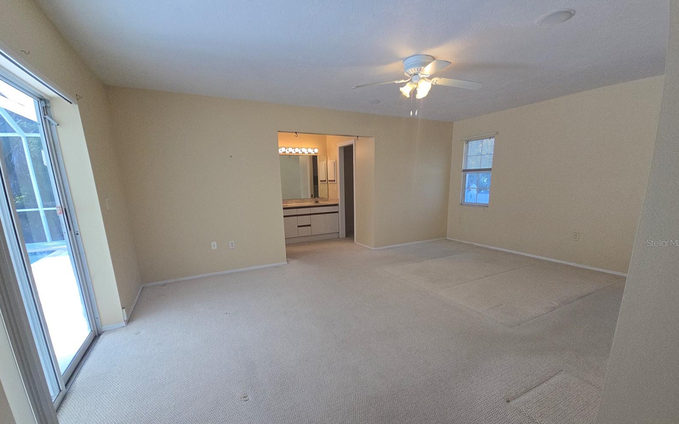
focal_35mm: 14
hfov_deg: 105.3
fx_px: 259
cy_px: 243
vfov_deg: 78.2
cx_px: 342
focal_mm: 2.2
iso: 50
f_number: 2.2
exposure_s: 1/120
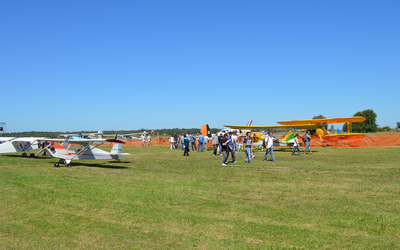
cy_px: 129
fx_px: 371
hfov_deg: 56.7
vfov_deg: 37.3
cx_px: 201
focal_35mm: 34
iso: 100
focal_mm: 22
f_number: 9
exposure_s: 1/320
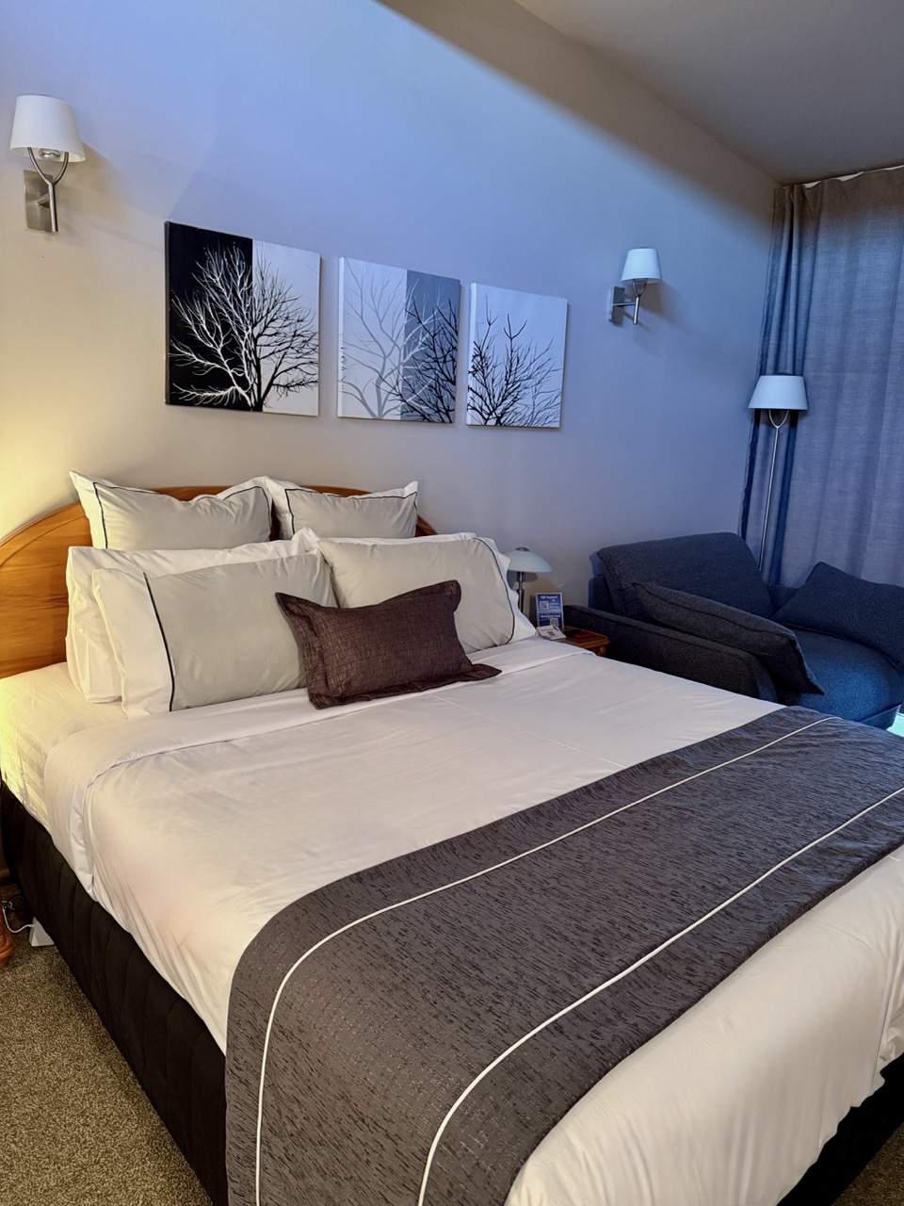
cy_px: 603
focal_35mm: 24
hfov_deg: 56.8
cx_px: 452
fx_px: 836
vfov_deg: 71.6
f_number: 1.78
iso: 640
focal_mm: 6.76
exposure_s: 1/33
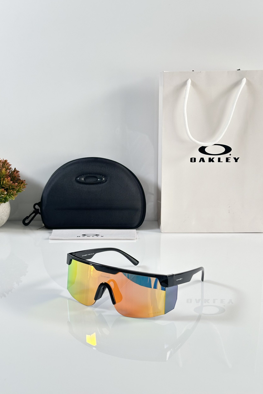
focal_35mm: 51
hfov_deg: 26.5
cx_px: 116
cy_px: 193
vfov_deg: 38.9
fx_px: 559
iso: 64
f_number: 1.78
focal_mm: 6.86
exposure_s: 1/100
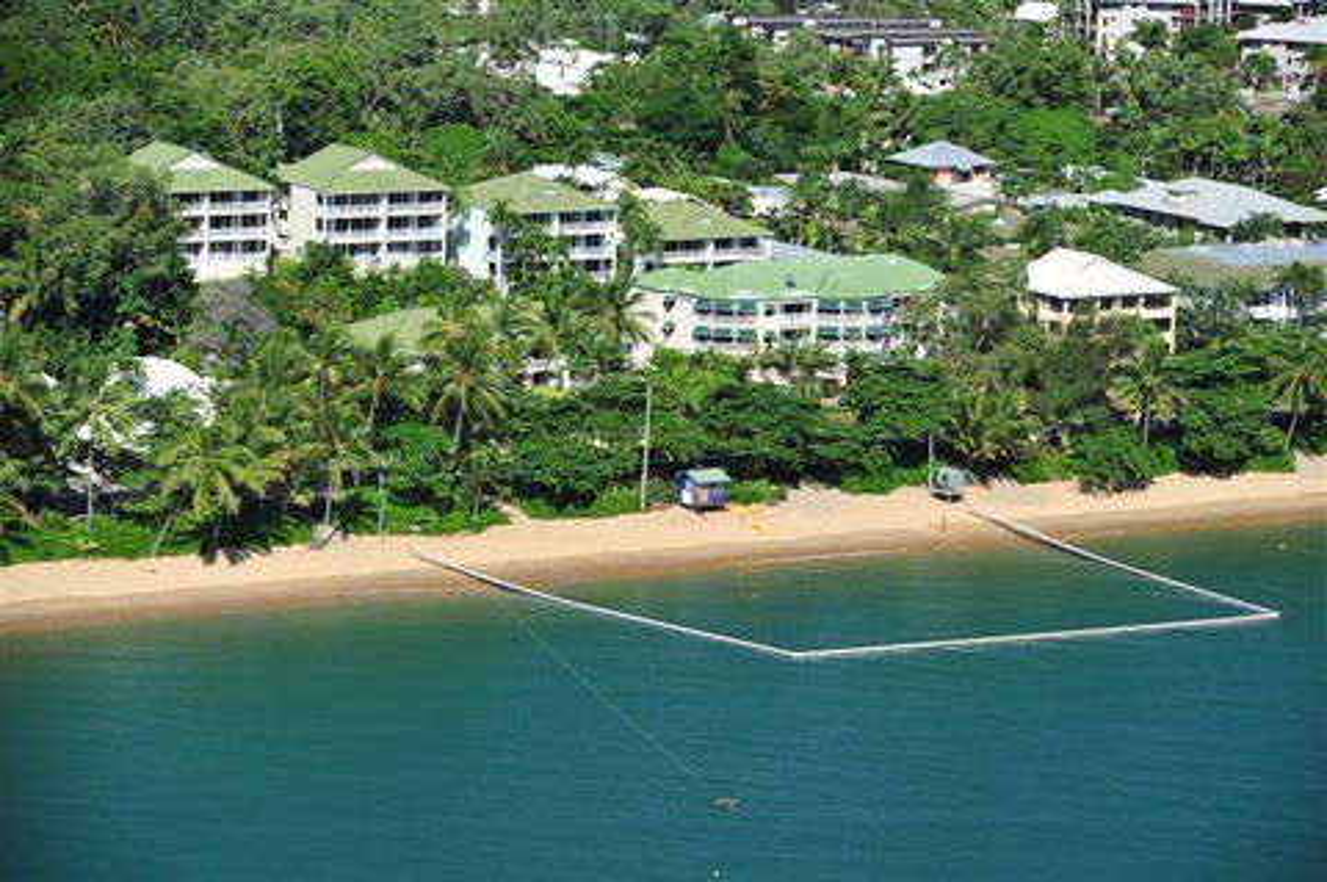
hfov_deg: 13.7
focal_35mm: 150
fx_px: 5523
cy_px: 441
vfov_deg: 9.1
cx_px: 664
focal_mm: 150
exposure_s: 1/1000
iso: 640
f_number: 7.1
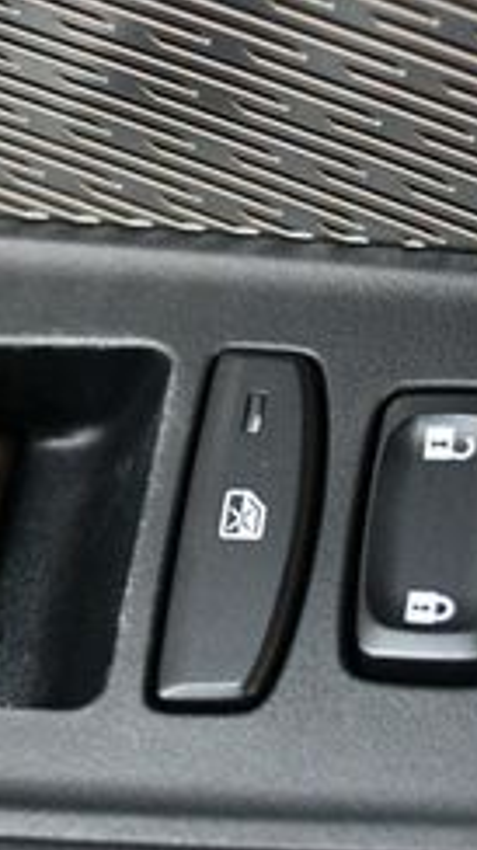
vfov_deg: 21.6
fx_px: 2229
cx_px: 191
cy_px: 432
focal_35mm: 99
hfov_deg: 12.2
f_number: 4
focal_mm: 24
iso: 4000
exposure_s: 1/60
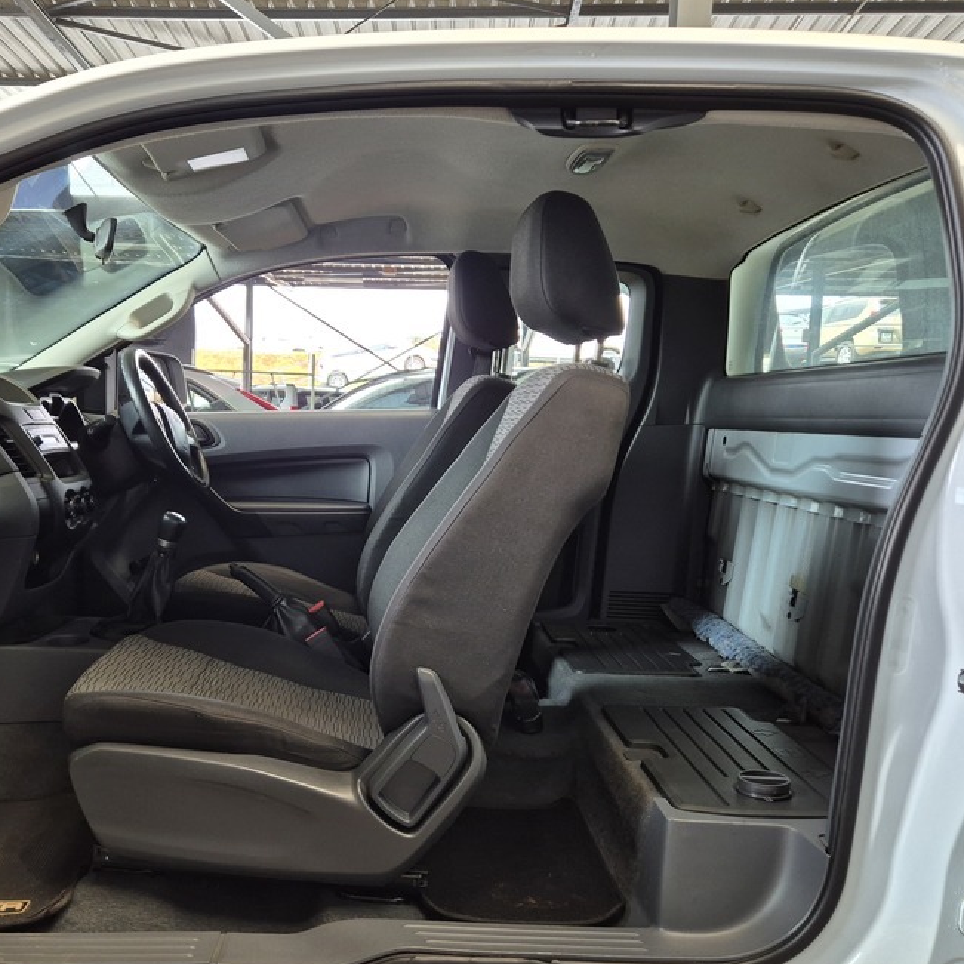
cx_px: 385
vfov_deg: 51.0
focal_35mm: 32
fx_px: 1008
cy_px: 535
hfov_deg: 50.8
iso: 100
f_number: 1.8
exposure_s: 1/180
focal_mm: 5.4
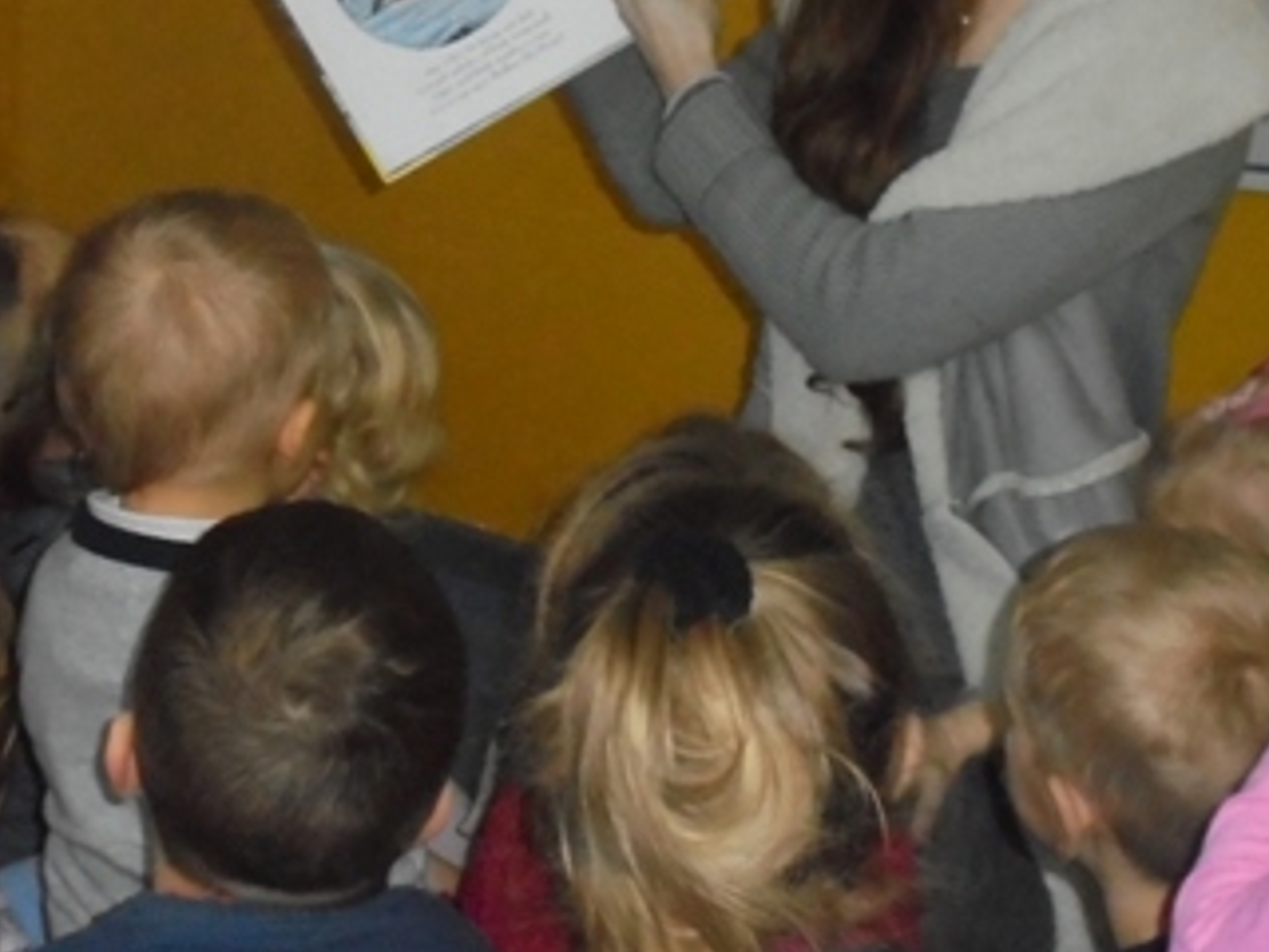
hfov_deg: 15.4
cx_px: 476
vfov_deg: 11.5
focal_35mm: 128
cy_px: 226
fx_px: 4692
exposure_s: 1/60
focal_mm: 11.5
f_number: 5.6
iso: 800
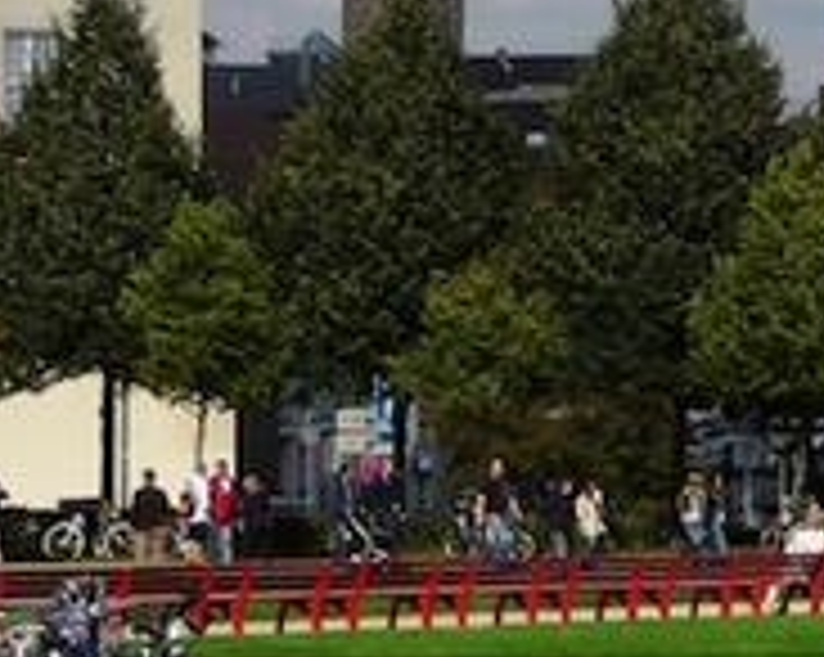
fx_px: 6992
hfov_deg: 6.7
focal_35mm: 287
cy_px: 207
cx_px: 1180
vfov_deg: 5.4
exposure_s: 1/1000
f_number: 4.7
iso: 100
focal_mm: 14.2
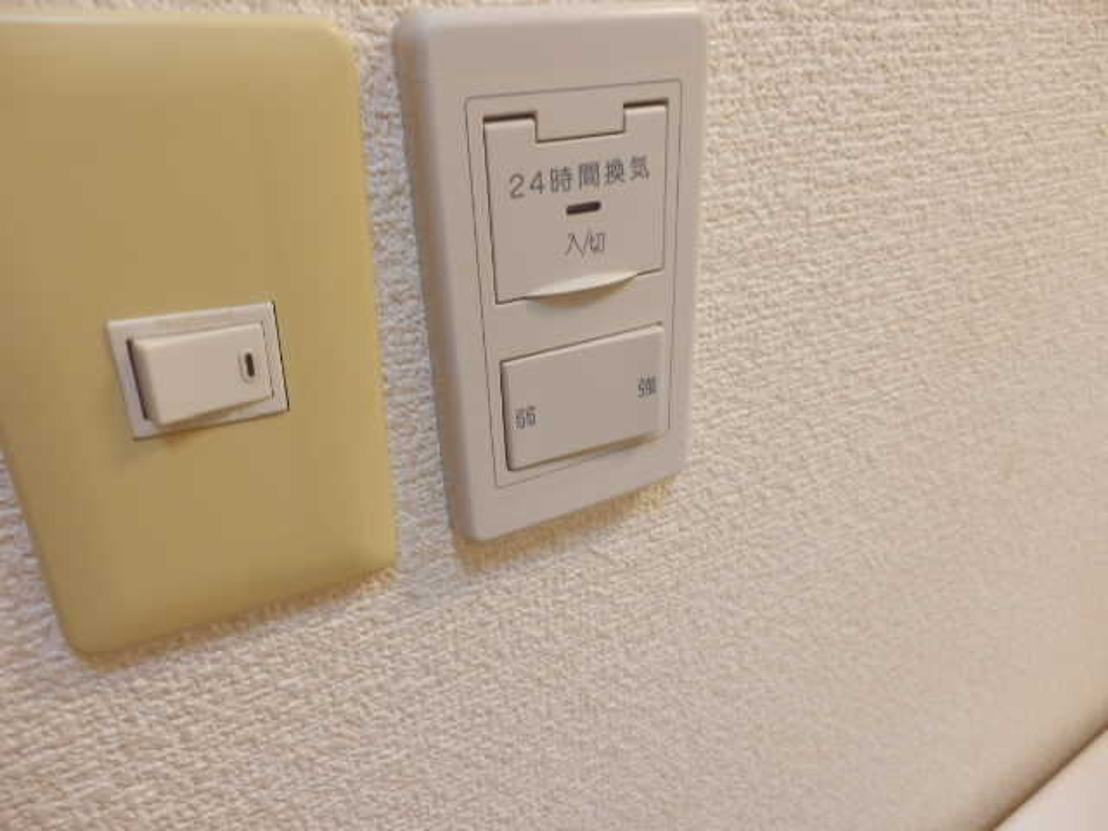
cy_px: 416
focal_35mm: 24
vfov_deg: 56.8
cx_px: 554
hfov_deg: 71.6
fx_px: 768
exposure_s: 1/30
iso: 125
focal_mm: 4.2
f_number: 3
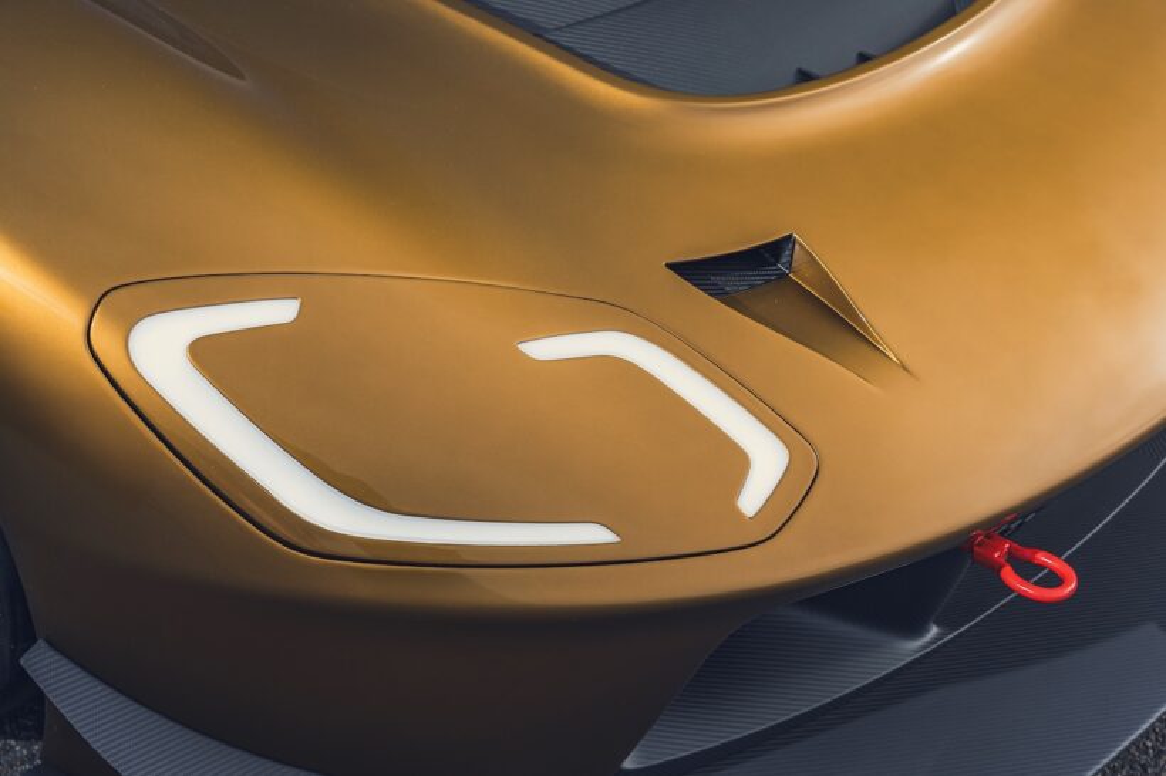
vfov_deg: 23.8
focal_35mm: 57
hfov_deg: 35.1
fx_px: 1845
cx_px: 583
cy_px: 388
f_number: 4.5
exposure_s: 1/200
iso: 100
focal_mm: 57
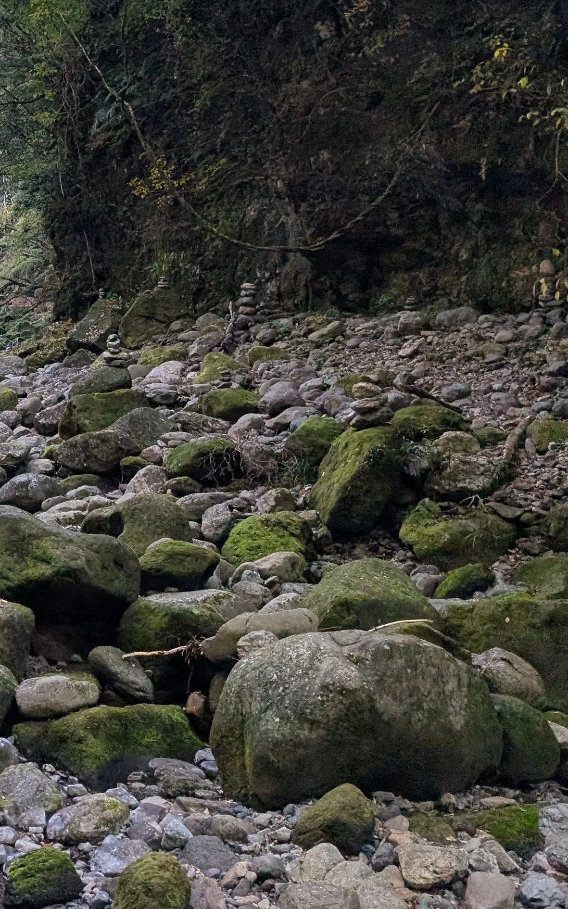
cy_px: 203
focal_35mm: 55
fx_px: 1362
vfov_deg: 35.9
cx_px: -375
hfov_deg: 19.3
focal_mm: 6.9
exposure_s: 1/174
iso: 76
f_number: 1.68
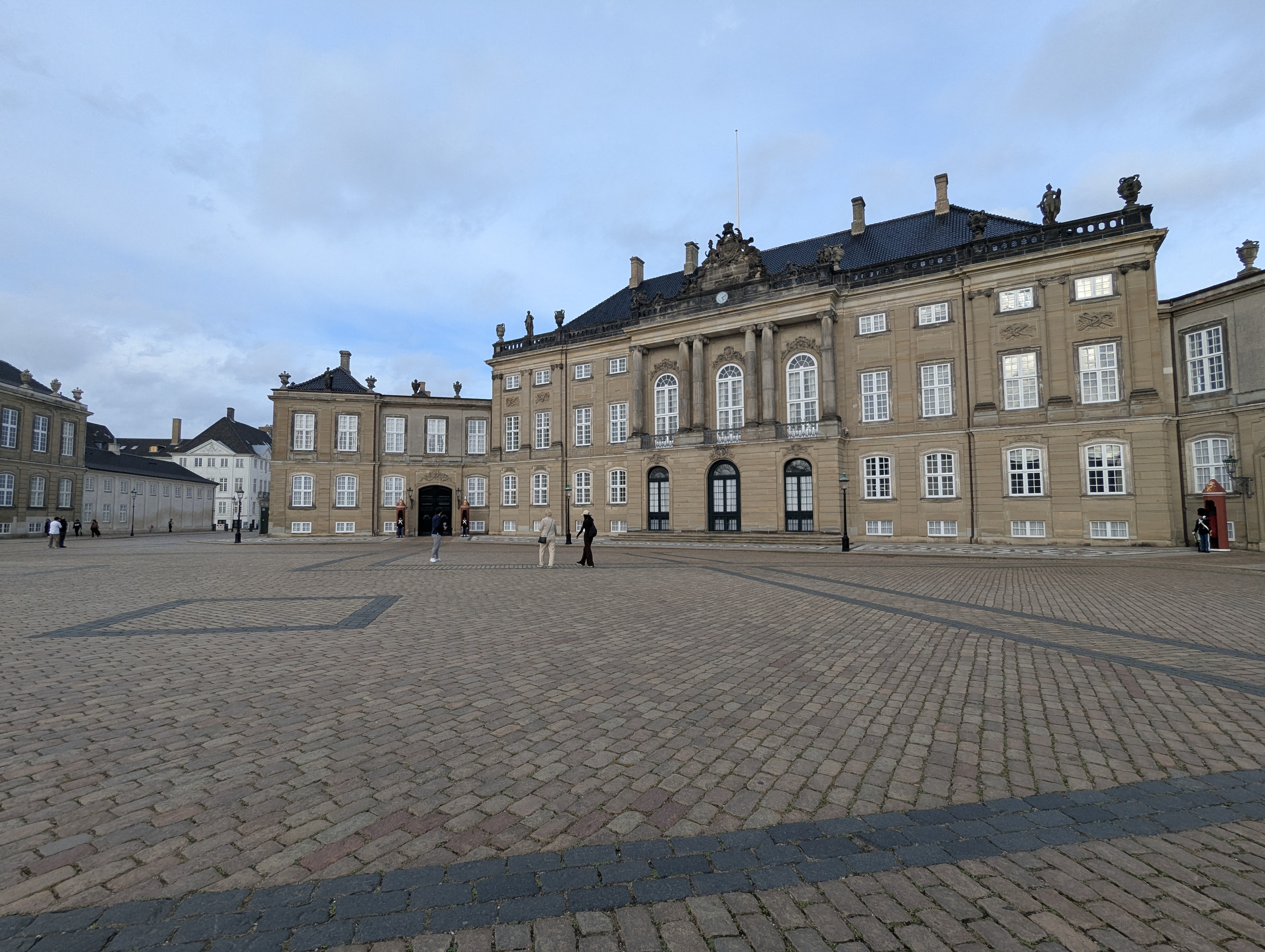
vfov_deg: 78.2
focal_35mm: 16
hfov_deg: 94.4
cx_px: 632
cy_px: 476
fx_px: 586
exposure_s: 1/654
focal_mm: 2.35
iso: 49
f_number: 2.2
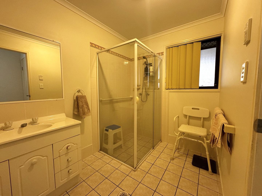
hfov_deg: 102.1
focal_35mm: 14
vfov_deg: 85.7
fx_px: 106
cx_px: 131
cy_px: 98
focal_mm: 2.22
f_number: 2.2
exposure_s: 1/100
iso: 250
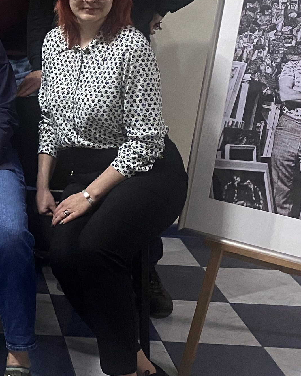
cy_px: 31
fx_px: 858
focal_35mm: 77
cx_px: -146
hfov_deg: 17.9
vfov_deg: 24.0
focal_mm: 4.25
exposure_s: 1/51
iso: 320
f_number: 1.8
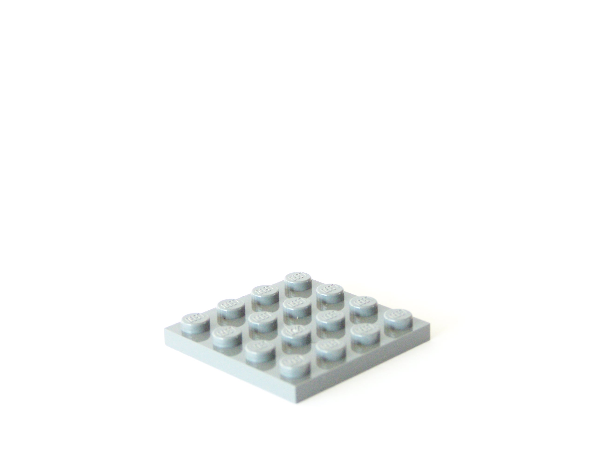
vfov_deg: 15.7
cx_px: 300
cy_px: 224
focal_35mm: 94
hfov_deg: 20.9
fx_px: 1627
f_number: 3.2
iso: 400
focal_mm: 15.6
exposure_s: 1/60
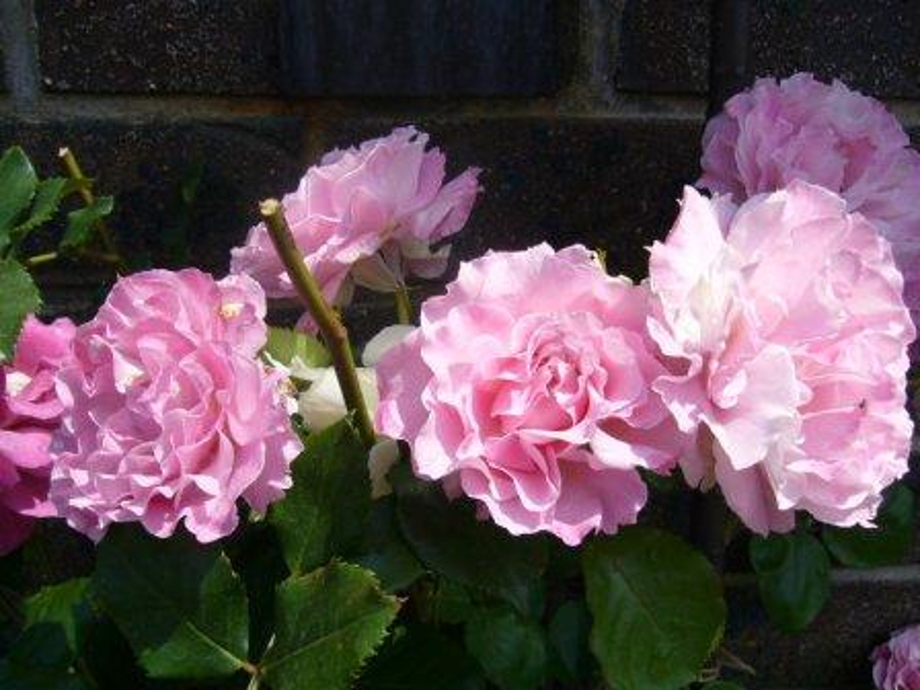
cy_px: 345
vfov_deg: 40.7
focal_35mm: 35
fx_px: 930
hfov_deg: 52.6
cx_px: 460
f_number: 5.6
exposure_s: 1/400
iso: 80
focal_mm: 5.8
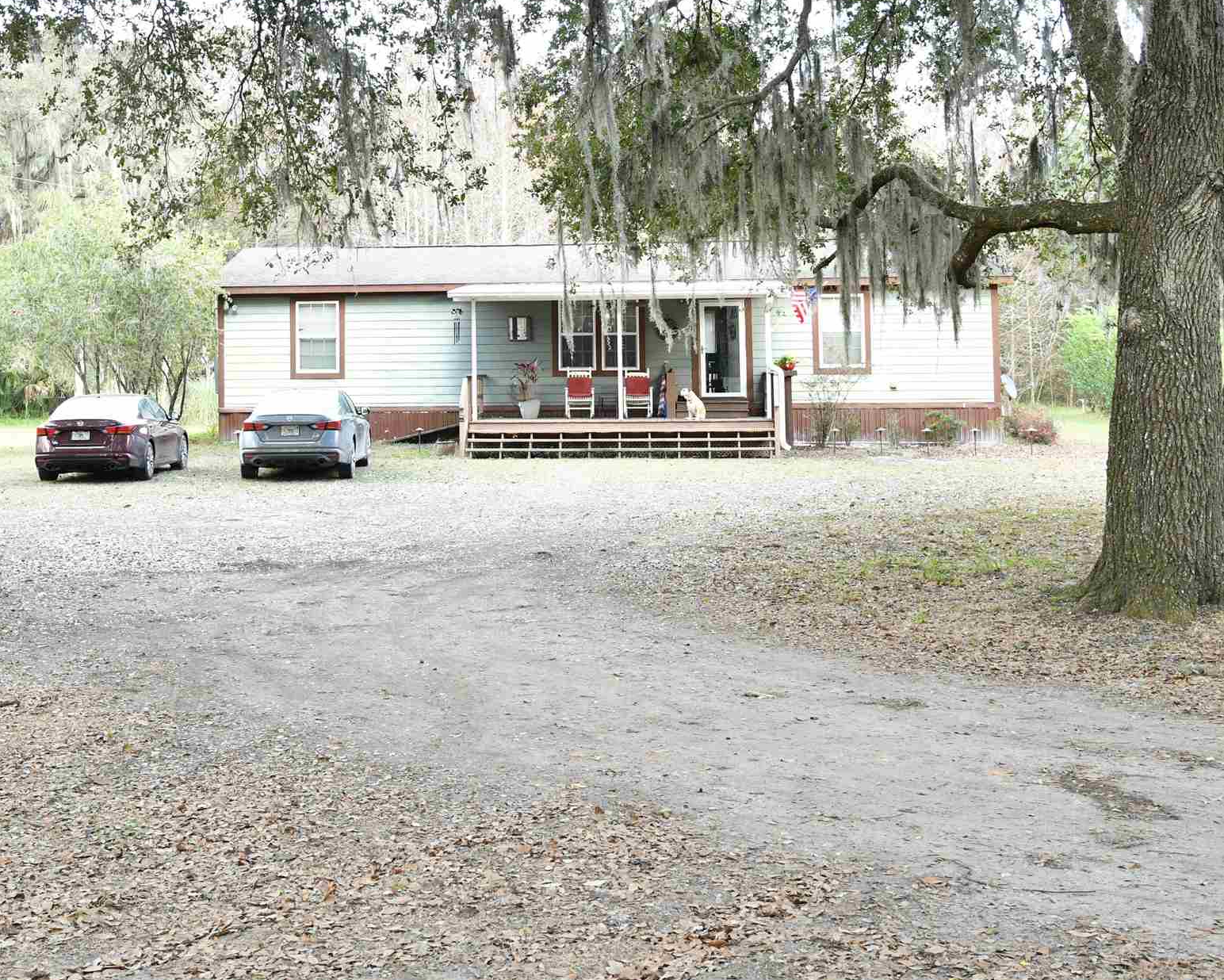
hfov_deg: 33.3
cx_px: 417
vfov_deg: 26.7
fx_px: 2029
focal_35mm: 56
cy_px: 217
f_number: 6.3
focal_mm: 30
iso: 2000
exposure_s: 1/200
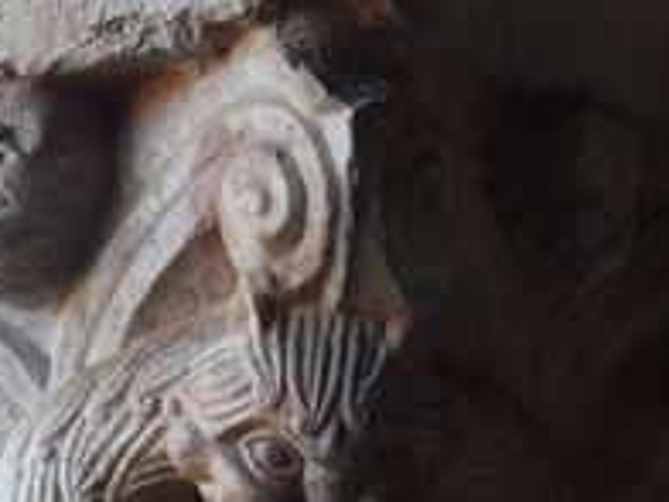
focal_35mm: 134
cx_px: 309
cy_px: 533
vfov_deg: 10.9
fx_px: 2590
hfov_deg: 14.7
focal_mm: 26
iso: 400
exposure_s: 1/160
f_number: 6.3
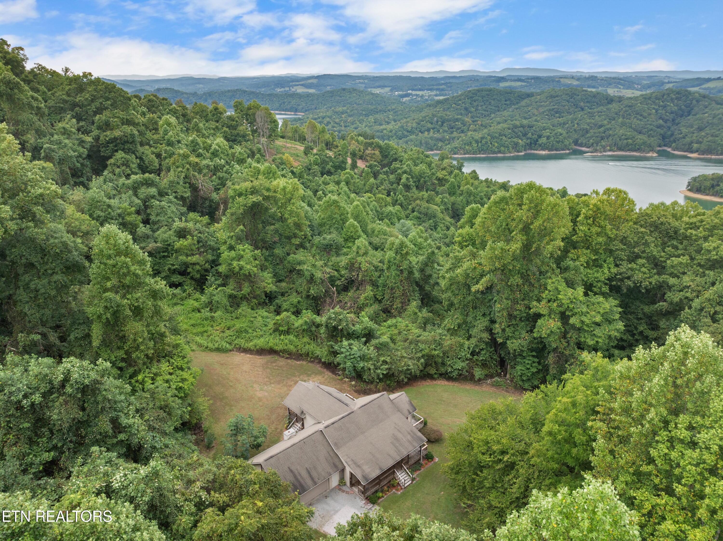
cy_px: 270
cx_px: 362
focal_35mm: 24
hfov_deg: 71.6
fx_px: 501
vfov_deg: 56.8
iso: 330
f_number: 2.8
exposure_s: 1/15
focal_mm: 12.29
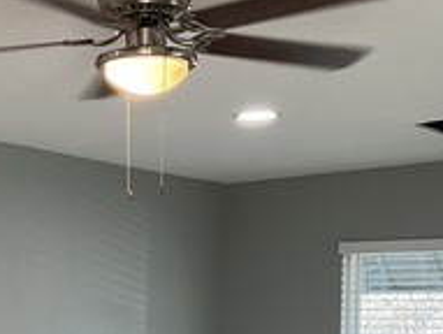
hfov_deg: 20.0
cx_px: 100
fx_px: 1244
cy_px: 399
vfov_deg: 14.8
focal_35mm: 97
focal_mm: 3
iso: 32
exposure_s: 1/60
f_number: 1.8
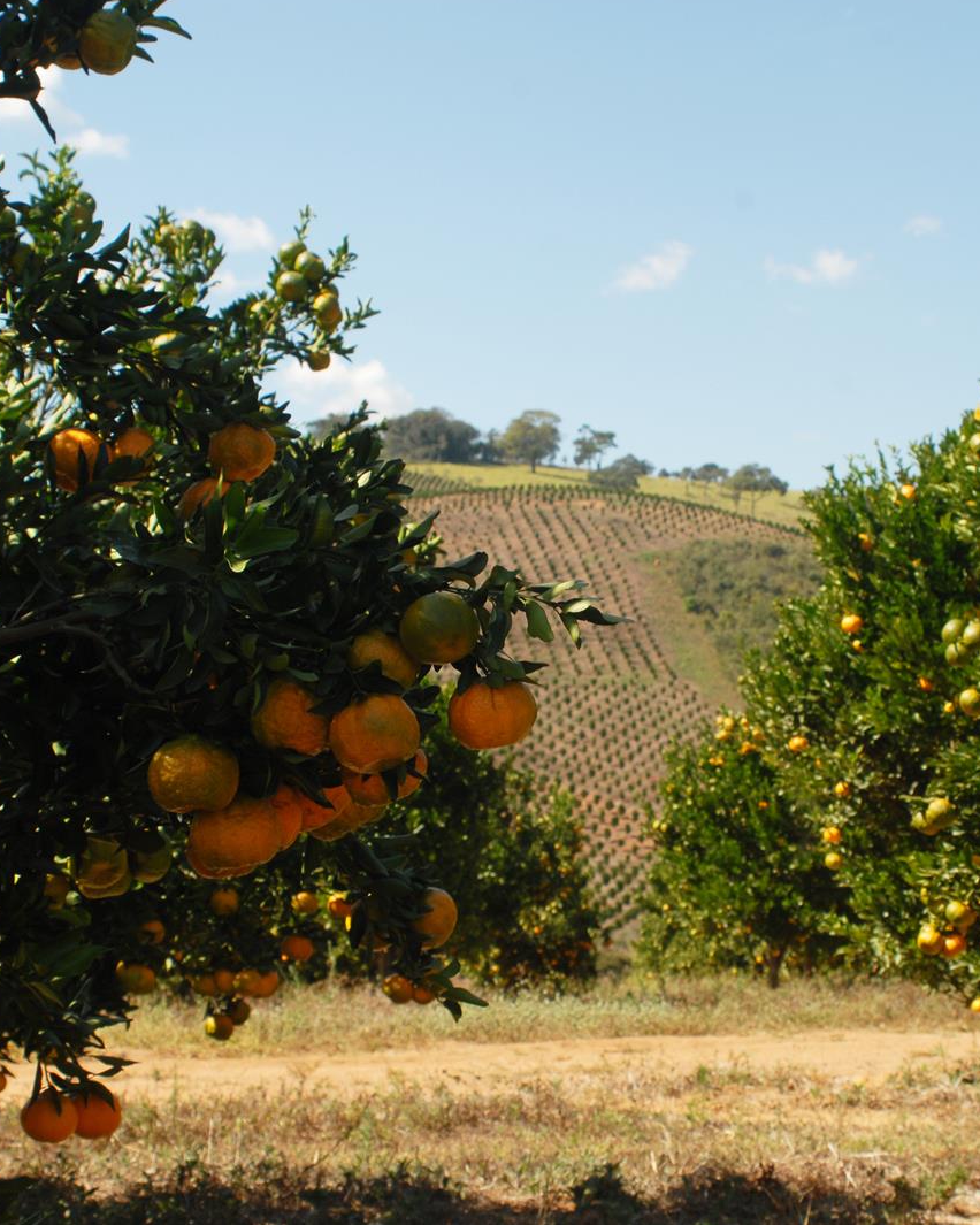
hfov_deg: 20.5
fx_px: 2709
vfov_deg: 25.5
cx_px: 579
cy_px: 606
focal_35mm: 75
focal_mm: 35
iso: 100
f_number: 9
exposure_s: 1/40
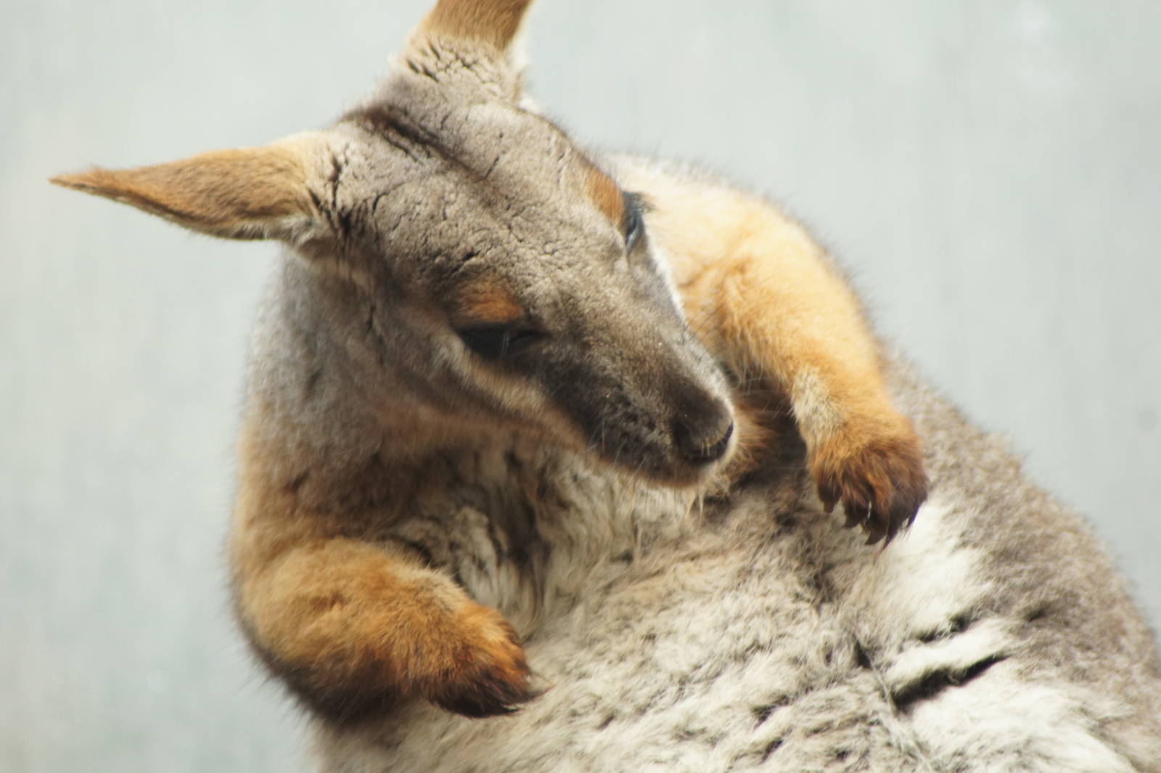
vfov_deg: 3.1
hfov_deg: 4.6
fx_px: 14504
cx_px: 580
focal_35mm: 450
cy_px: 386
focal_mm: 300
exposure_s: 1/250
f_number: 5.6
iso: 800
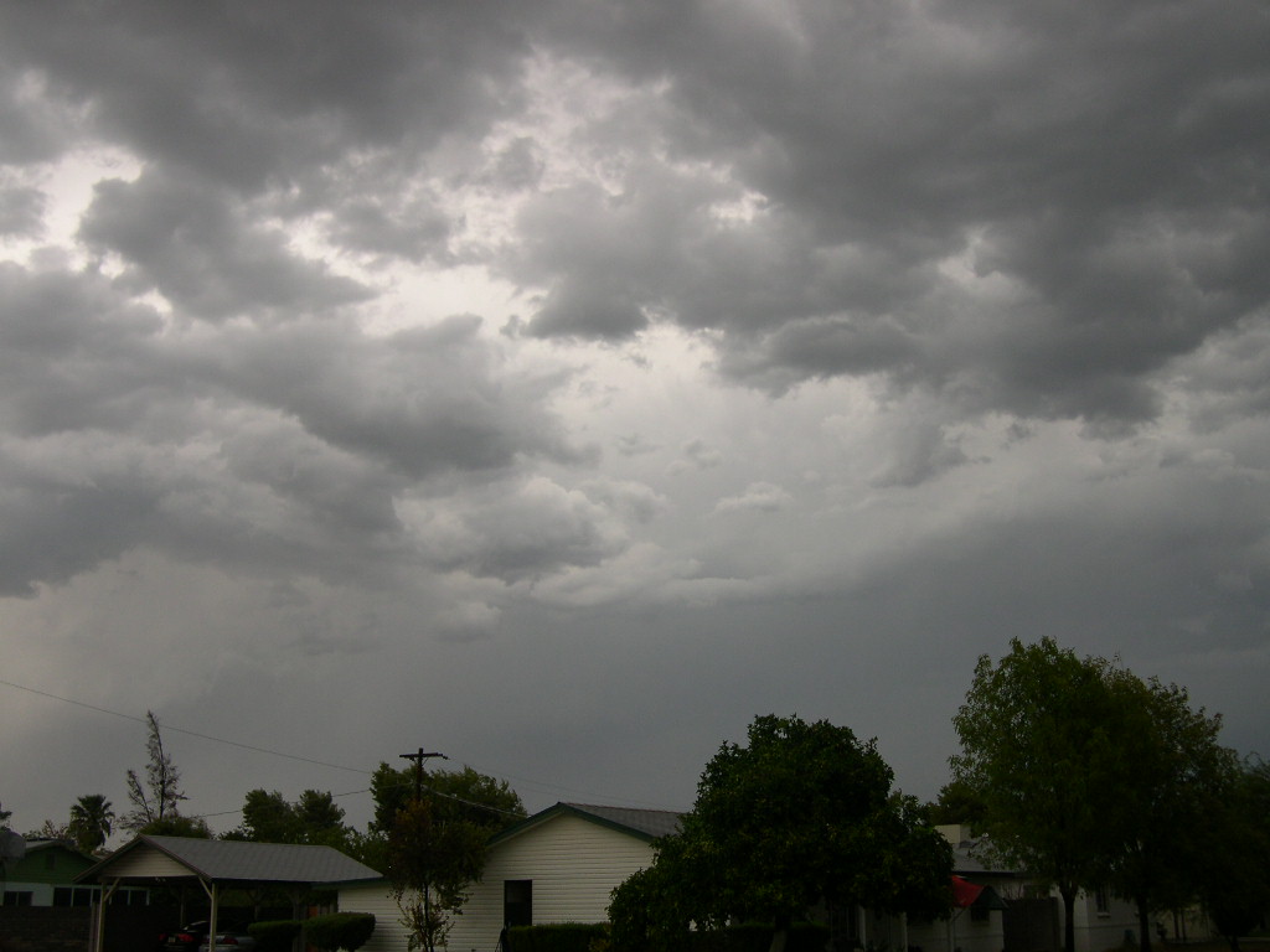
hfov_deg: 49.0
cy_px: 476
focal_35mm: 38
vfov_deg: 37.7
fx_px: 1394
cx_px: 635
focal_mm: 8
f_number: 2.8
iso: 100
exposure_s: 1/490
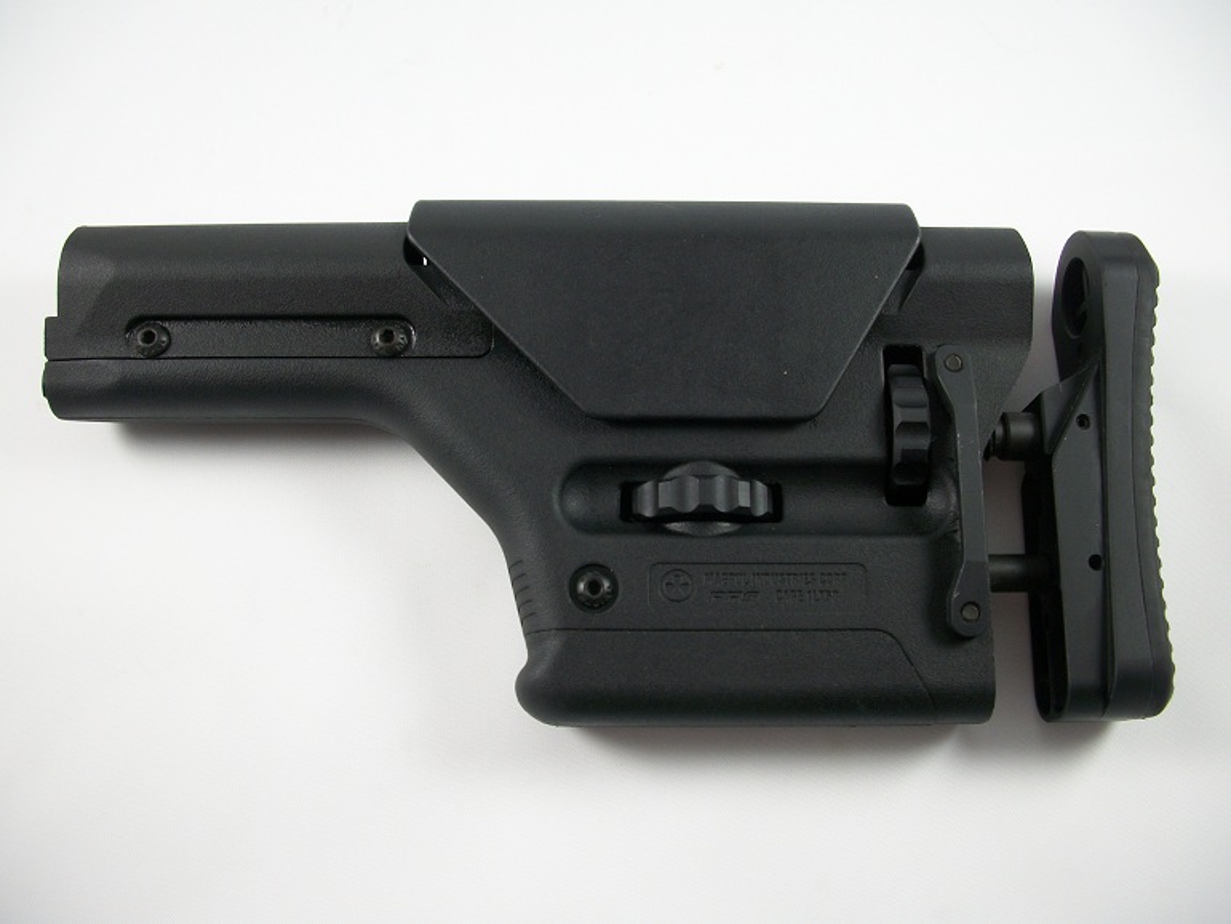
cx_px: 616
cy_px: 462
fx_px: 1245
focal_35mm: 35
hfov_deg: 52.6
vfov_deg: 40.7
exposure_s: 1/25
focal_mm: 6.3
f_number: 3.1
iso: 80
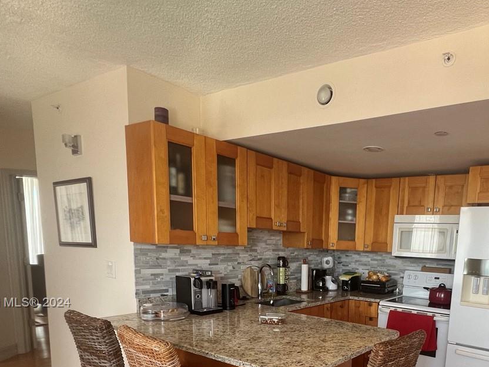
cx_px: 353
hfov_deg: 66.1
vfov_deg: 50.8
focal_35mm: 25
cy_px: 303
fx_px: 353
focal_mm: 1.57
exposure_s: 1/99
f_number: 1.8
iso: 125
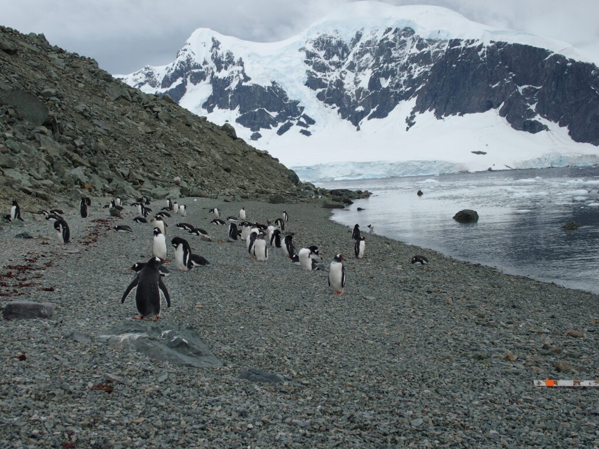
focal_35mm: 57
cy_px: 224
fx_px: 986
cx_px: 300
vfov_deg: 25.7
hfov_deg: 33.8
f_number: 4
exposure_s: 1/500
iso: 100
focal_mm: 12
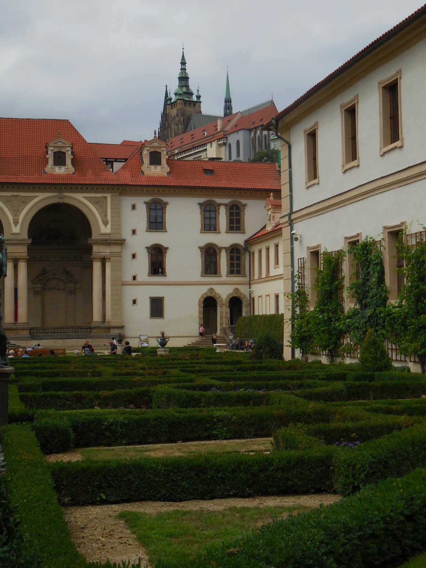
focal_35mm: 53
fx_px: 870
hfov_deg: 27.5
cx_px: 210
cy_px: 285
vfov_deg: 36.2
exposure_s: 1/1250
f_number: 4.3
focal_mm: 9.4
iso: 125
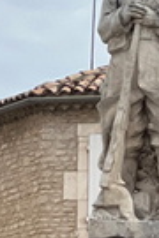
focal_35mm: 448
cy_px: 383
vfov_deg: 4.6
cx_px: 165
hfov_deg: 3.1
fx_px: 2968
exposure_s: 1/4219
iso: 200
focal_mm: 9
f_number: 2.8
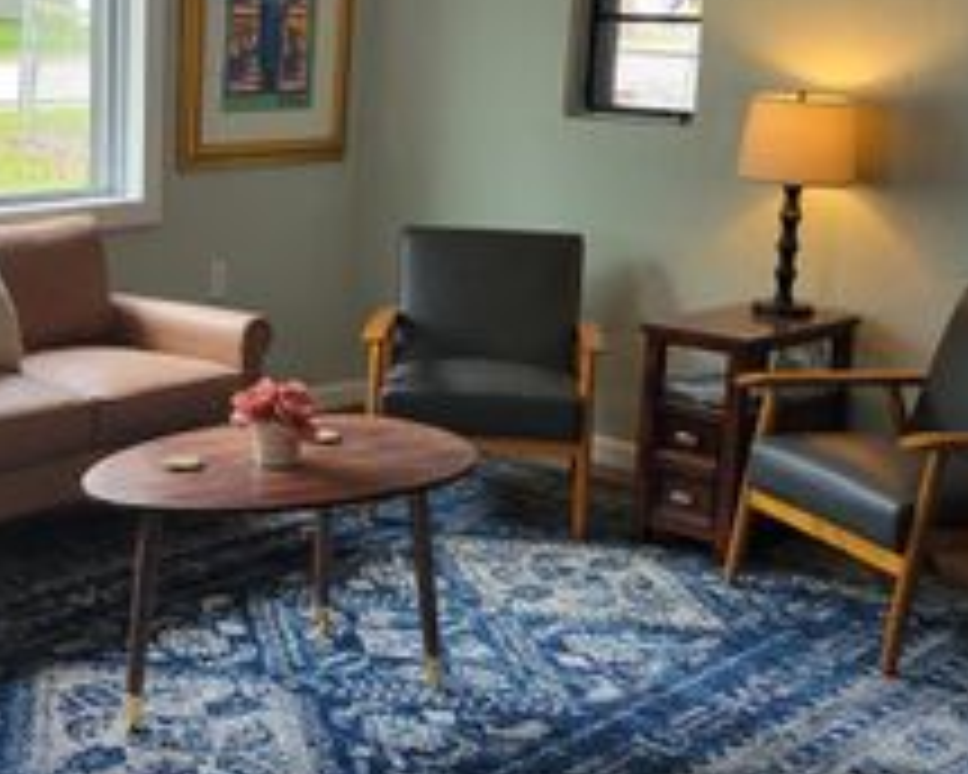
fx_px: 1690
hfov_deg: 31.0
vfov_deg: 25.7
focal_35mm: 59
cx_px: 171
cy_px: 304
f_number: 1.8
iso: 80
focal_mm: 5.4
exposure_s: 1/120
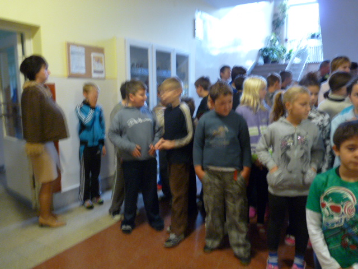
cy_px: 134
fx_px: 279
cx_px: 179
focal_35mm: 27
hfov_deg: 65.3
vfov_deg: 51.4
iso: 400
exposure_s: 1/5
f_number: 2.8
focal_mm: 4.8
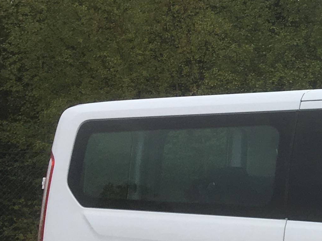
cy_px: 136
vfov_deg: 12.9
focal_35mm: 115
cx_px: 575
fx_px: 1070
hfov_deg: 15.0
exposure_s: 1/339
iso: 25
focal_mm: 4.15
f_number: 2.2
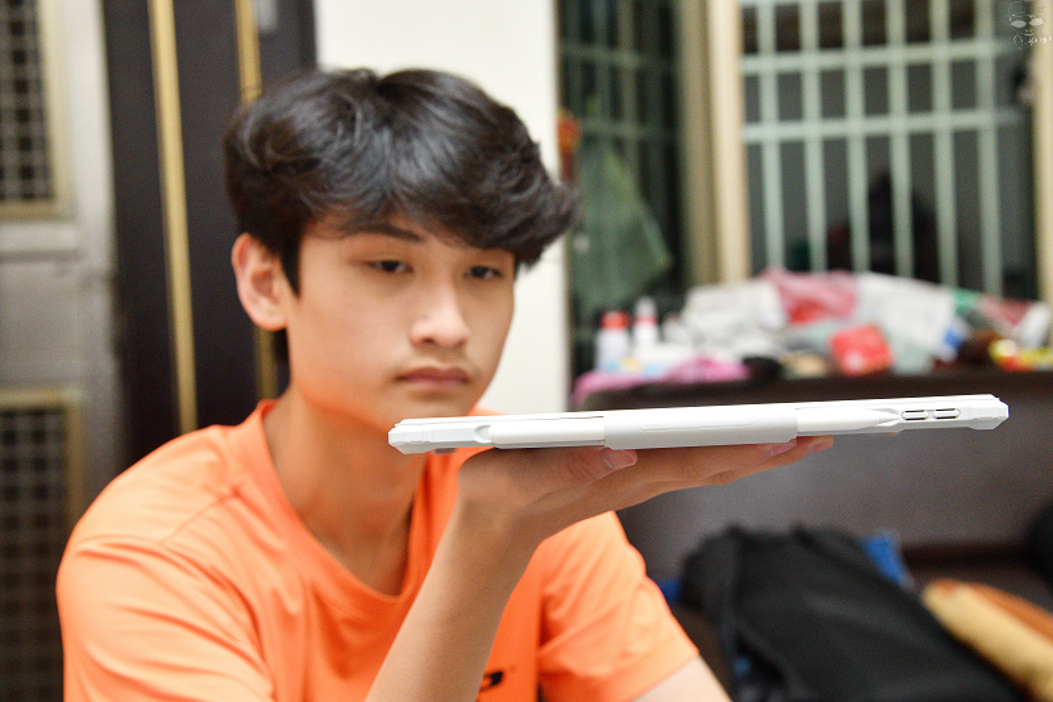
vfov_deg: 27.0
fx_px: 1462
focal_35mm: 50
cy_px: 351
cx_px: 526
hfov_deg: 39.6
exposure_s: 1/160
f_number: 5.6
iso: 3200
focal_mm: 50
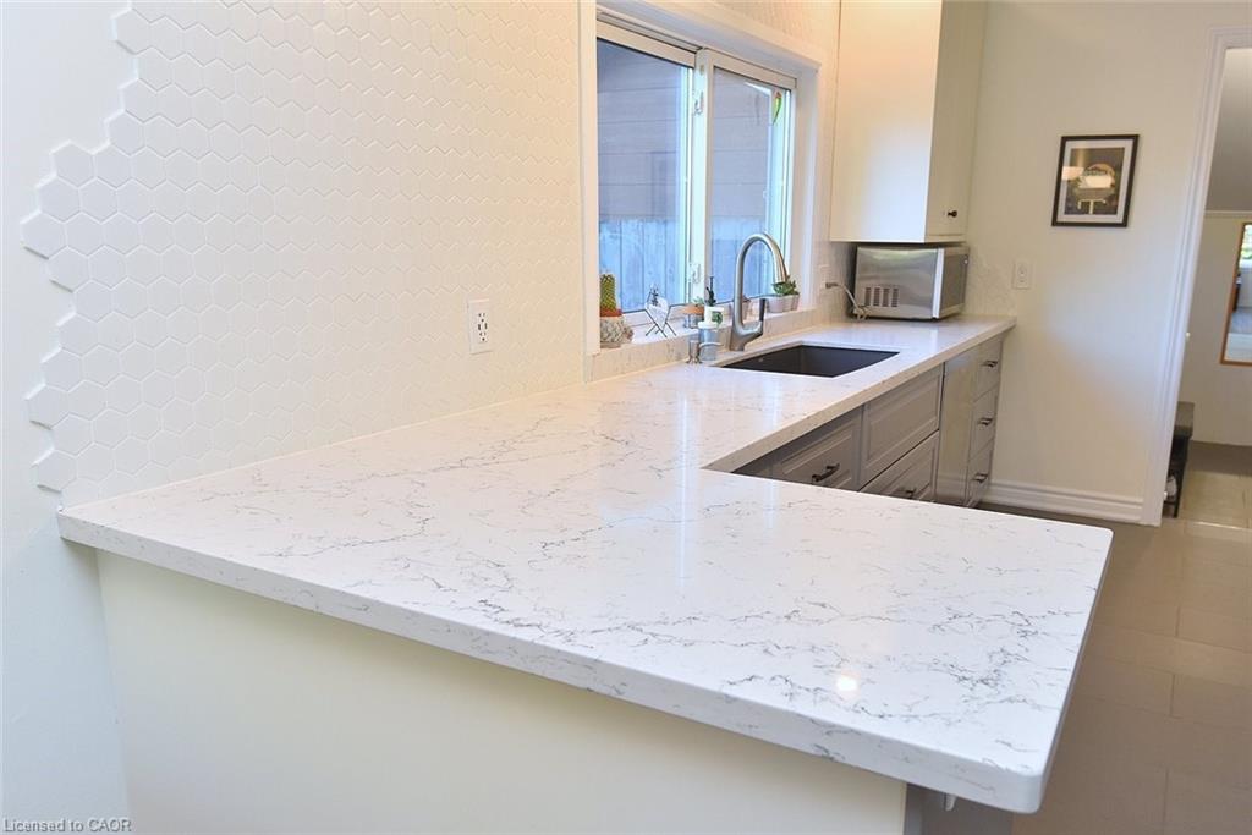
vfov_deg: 53.1
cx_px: 626
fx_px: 835
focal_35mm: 24
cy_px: 418
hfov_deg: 73.7
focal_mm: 24
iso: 500
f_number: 6.3
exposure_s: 1/60
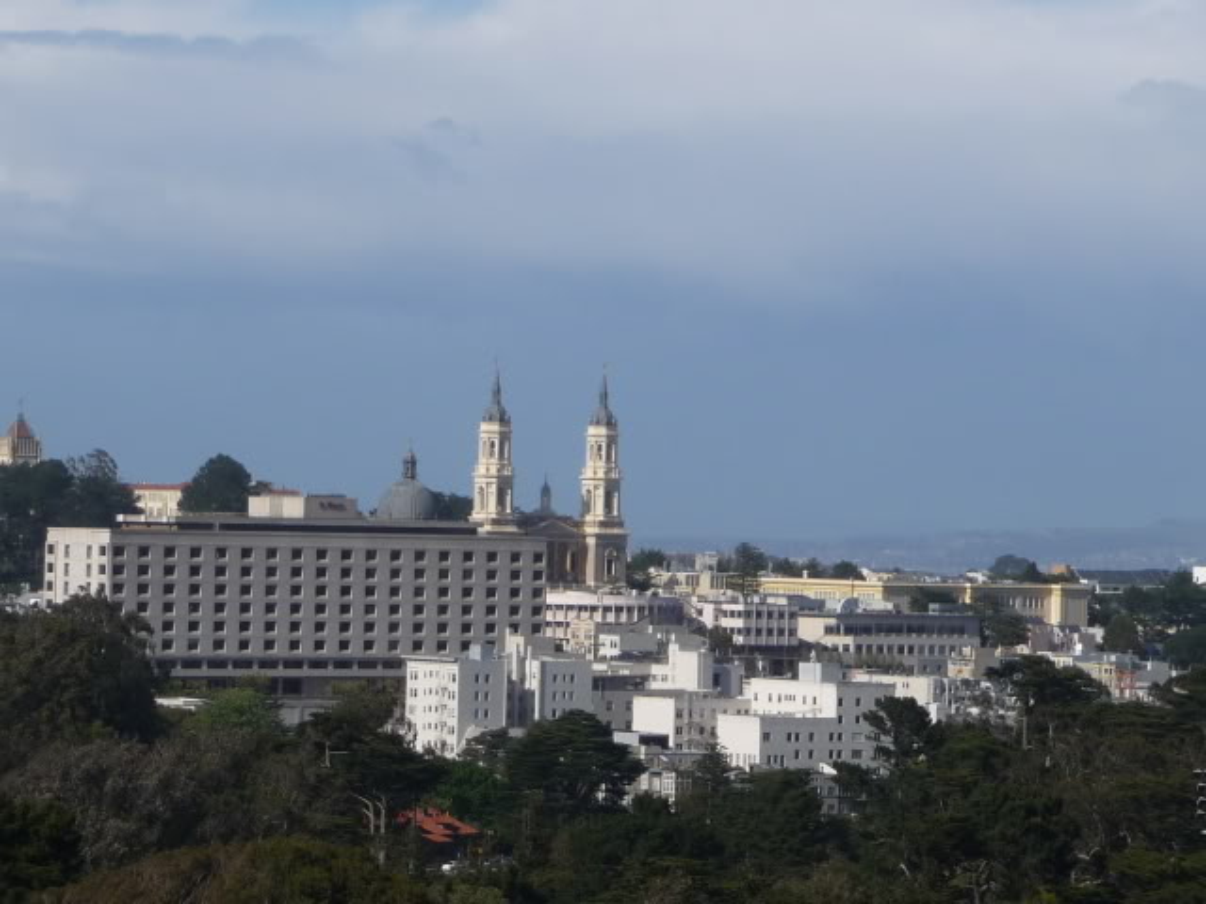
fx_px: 6027
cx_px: 603
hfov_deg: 11.4
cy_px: 452
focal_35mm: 173
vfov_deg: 8.6
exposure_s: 1/1000
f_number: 4.7
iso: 100
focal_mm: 17.5
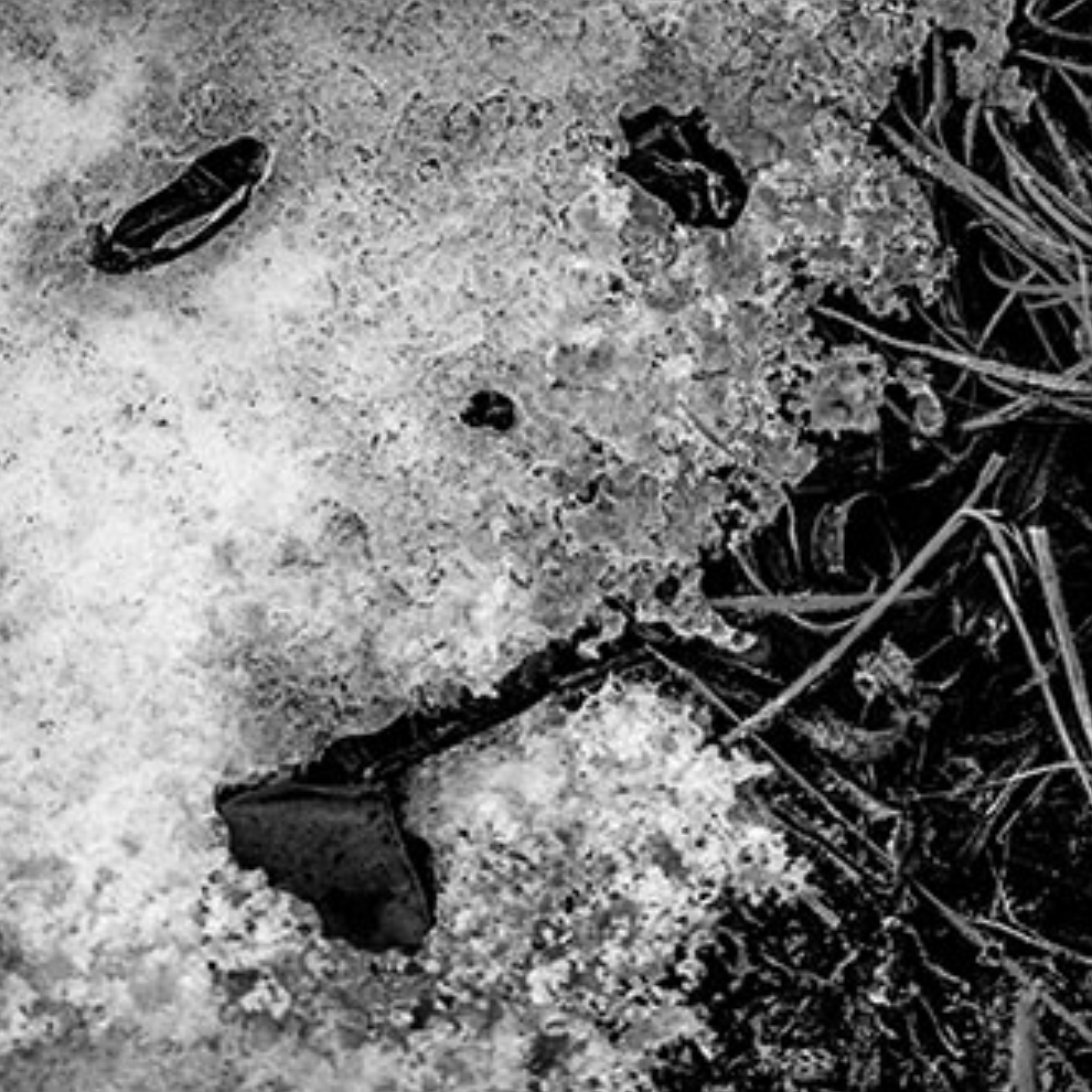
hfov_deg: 6.5
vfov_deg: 6.5
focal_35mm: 270
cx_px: 526
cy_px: 548
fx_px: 9636
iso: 1000
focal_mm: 210
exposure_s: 1/1000
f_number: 6.3
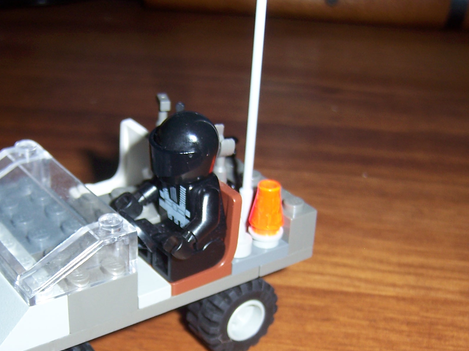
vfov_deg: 25.0
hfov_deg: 33.1
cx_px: 186
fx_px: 786
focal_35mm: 58
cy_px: 256
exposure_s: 1/60
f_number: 2.8
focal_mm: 6.2
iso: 80
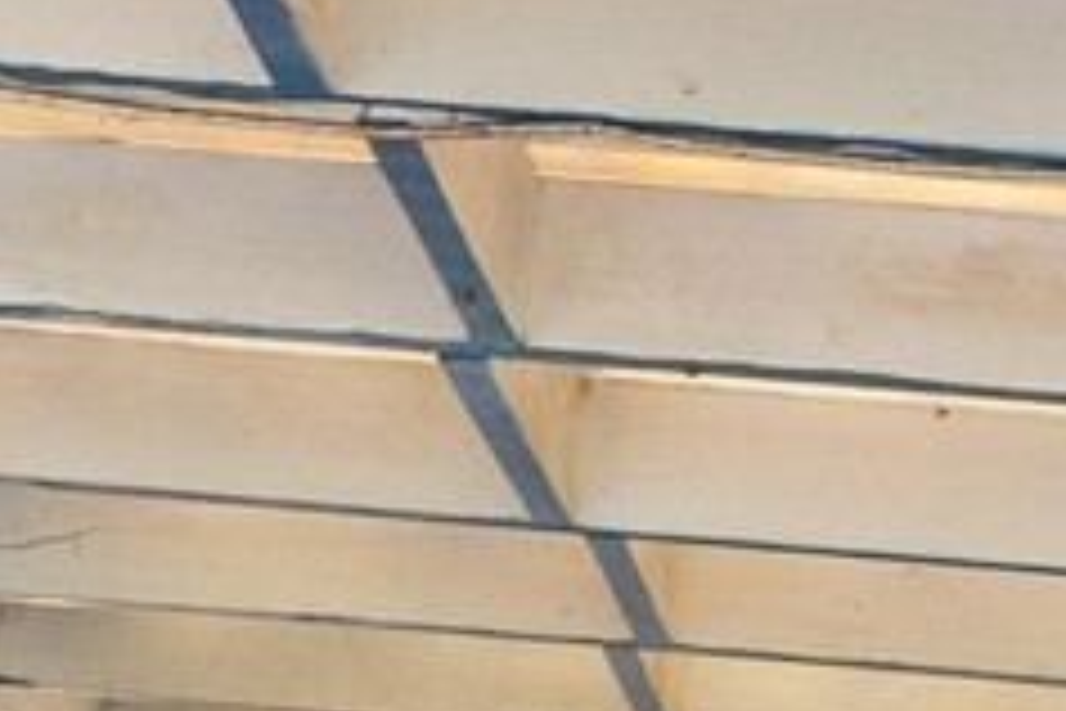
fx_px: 4027
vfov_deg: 9.3
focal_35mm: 136
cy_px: 1557
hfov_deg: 14.9
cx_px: 996
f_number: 7.1
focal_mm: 19
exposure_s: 1/25
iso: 1000
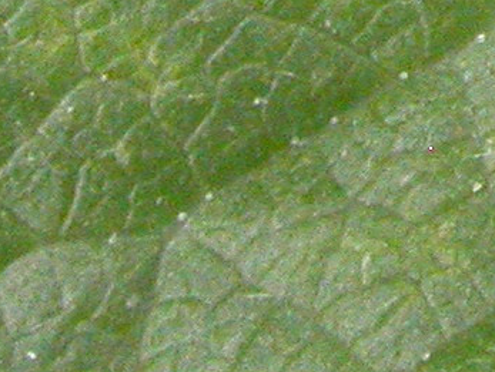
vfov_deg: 1.8
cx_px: 1364
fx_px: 11795
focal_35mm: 824
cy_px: -611
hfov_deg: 2.4
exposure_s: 1/35.8
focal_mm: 26.2
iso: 400
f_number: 10.2
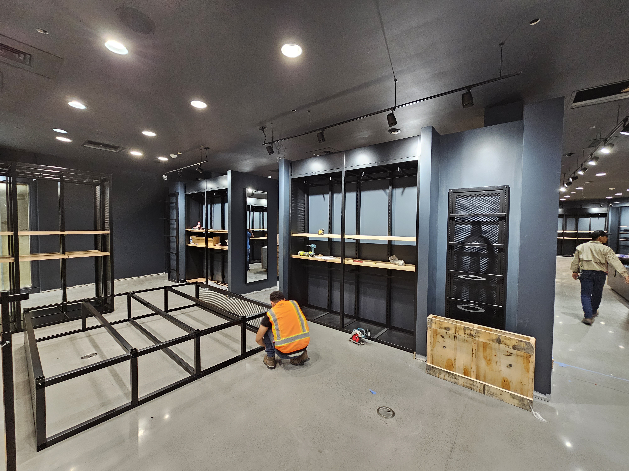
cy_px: 236
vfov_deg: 89.9
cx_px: 314
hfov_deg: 106.2
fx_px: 236
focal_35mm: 13
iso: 320
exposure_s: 1/60
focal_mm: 2.2
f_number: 2.2
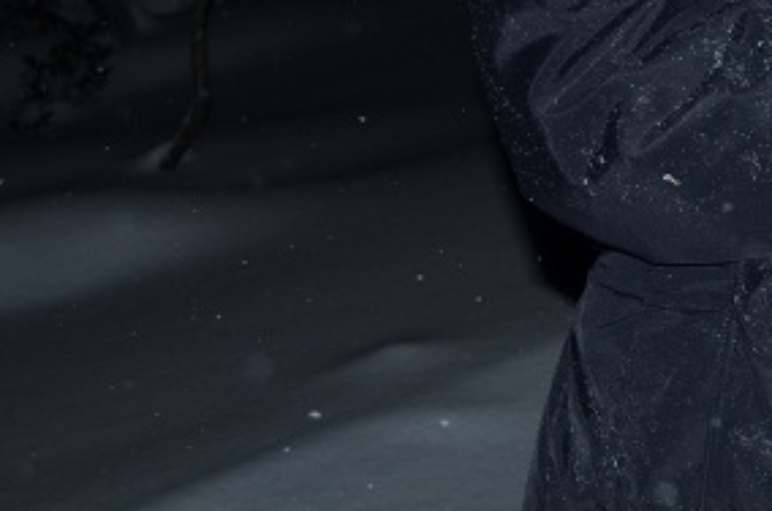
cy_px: -71
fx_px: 2610
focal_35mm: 122
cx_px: 1047
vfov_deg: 11.0
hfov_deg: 15.8
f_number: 4.2
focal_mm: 26
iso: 160
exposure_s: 1/200
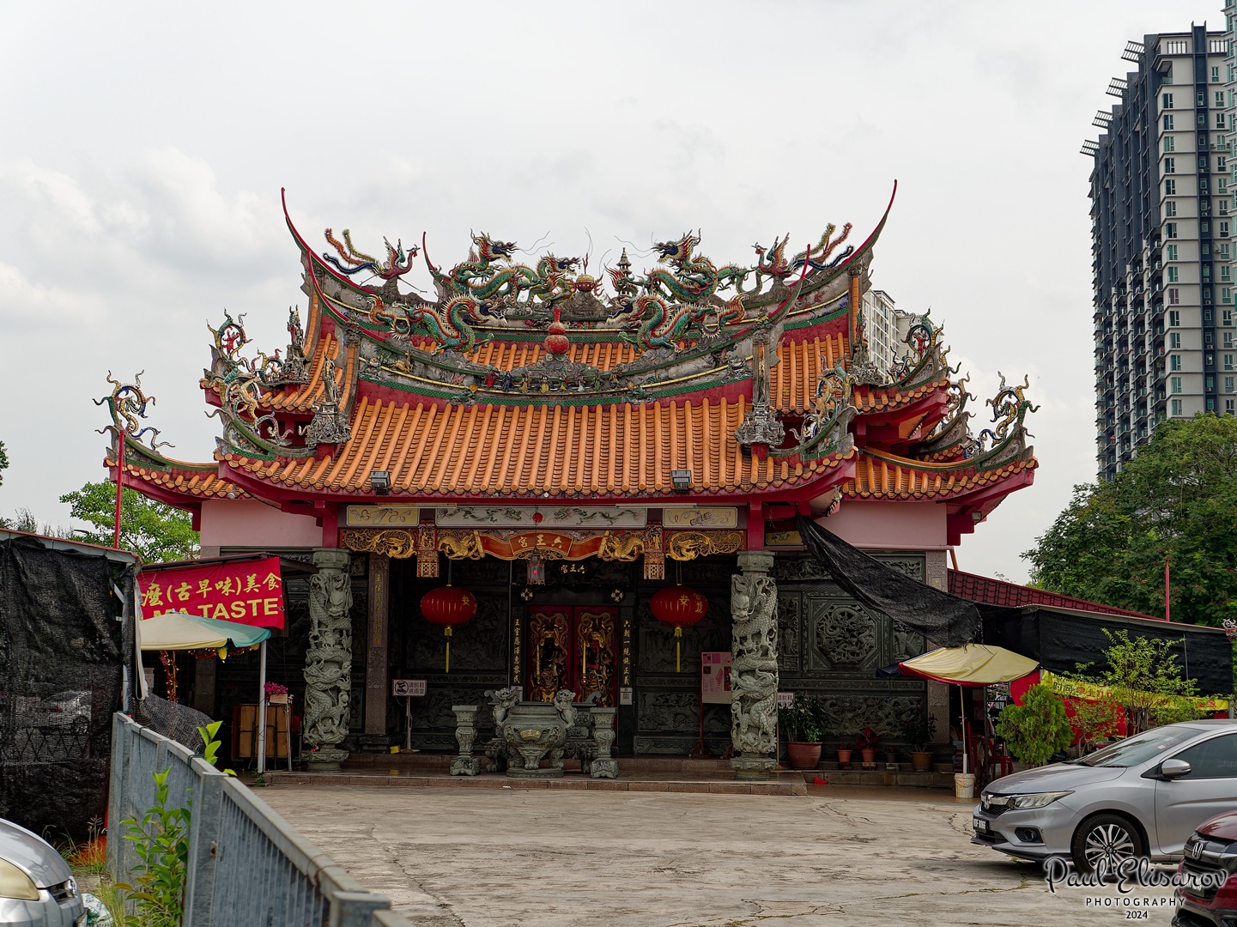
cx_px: 618
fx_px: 1786
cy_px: 464
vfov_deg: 29.1
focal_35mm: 50
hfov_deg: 38.2
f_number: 4
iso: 200
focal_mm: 25
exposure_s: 1/1000
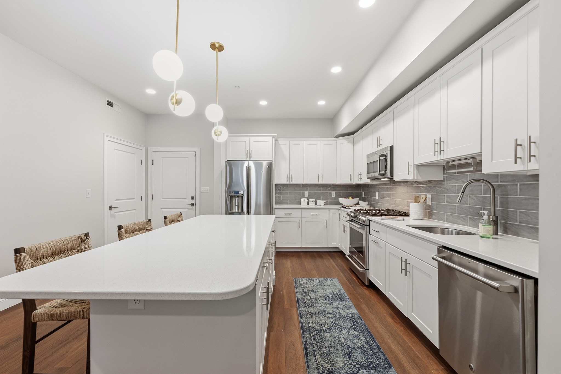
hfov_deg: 104.3
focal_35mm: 14
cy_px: 187
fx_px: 218
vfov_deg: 81.1
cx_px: 280
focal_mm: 14
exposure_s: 1/1.25
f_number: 8
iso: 100
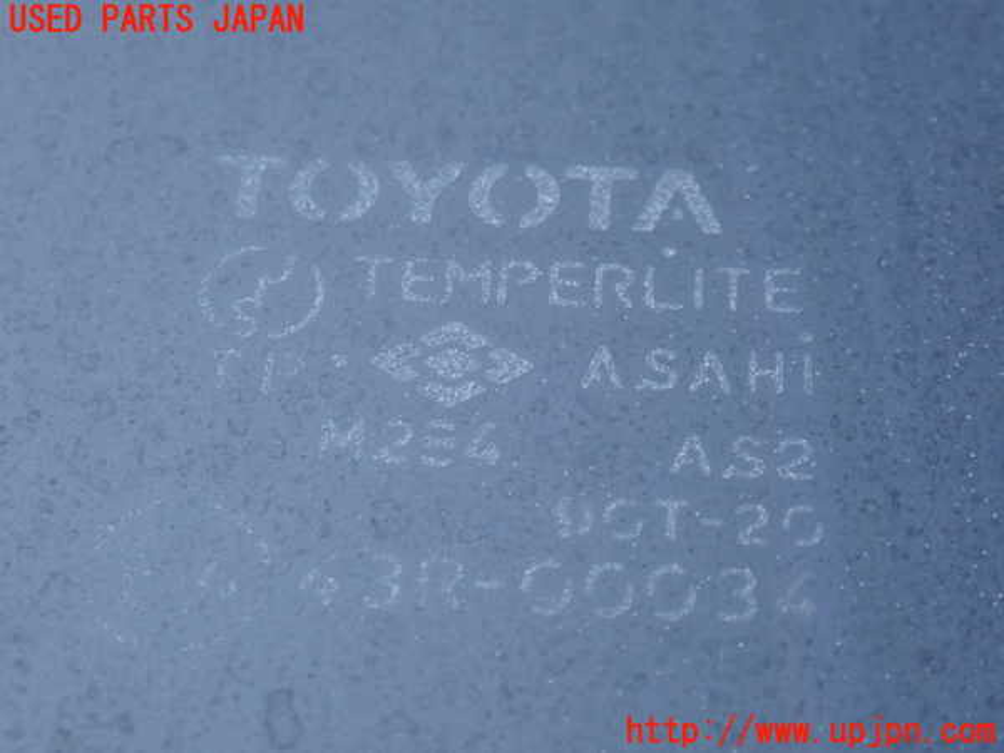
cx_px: 502
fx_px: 2726
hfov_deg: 20.9
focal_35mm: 94
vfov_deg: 15.7
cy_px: 376
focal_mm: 16.79
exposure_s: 1/100
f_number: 4.7
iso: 320
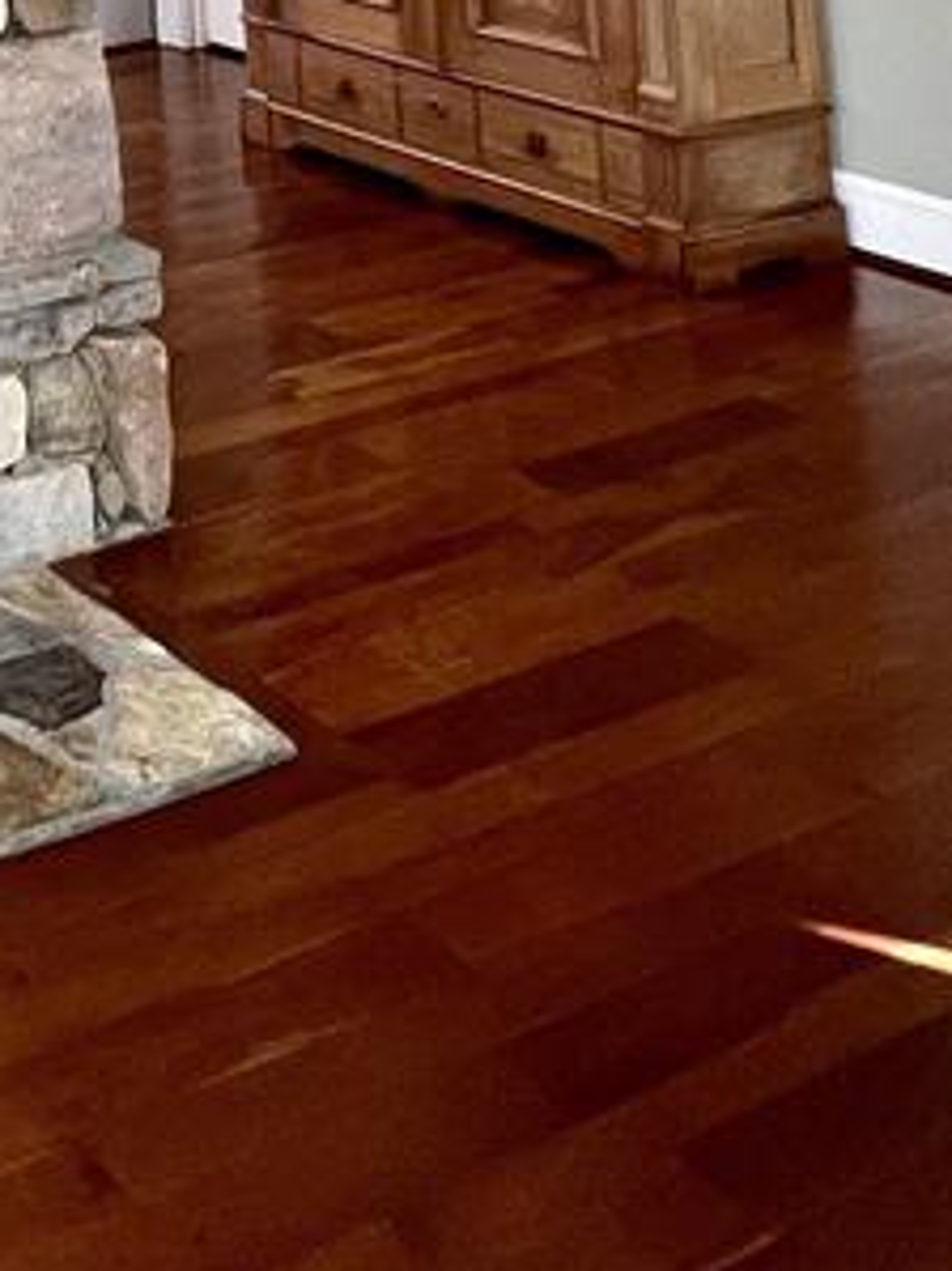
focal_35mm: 47
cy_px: -544
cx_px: -629
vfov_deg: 29.0
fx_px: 1725
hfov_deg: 22.5
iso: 250
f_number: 1.8
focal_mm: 1.57
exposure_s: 1/60
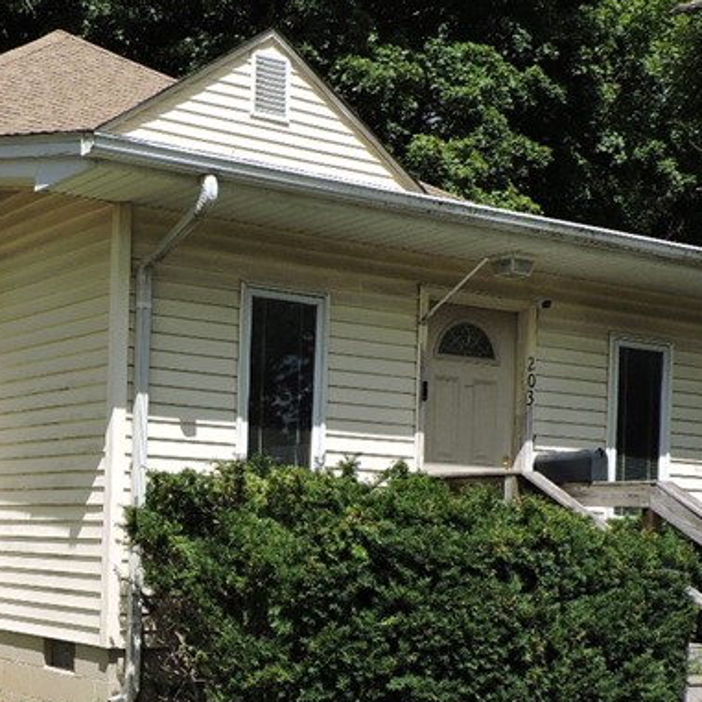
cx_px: 46
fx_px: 1308
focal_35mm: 57
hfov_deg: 28.7
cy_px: 547
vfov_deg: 29.5
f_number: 3
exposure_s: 1/1250
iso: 100
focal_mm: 4.3
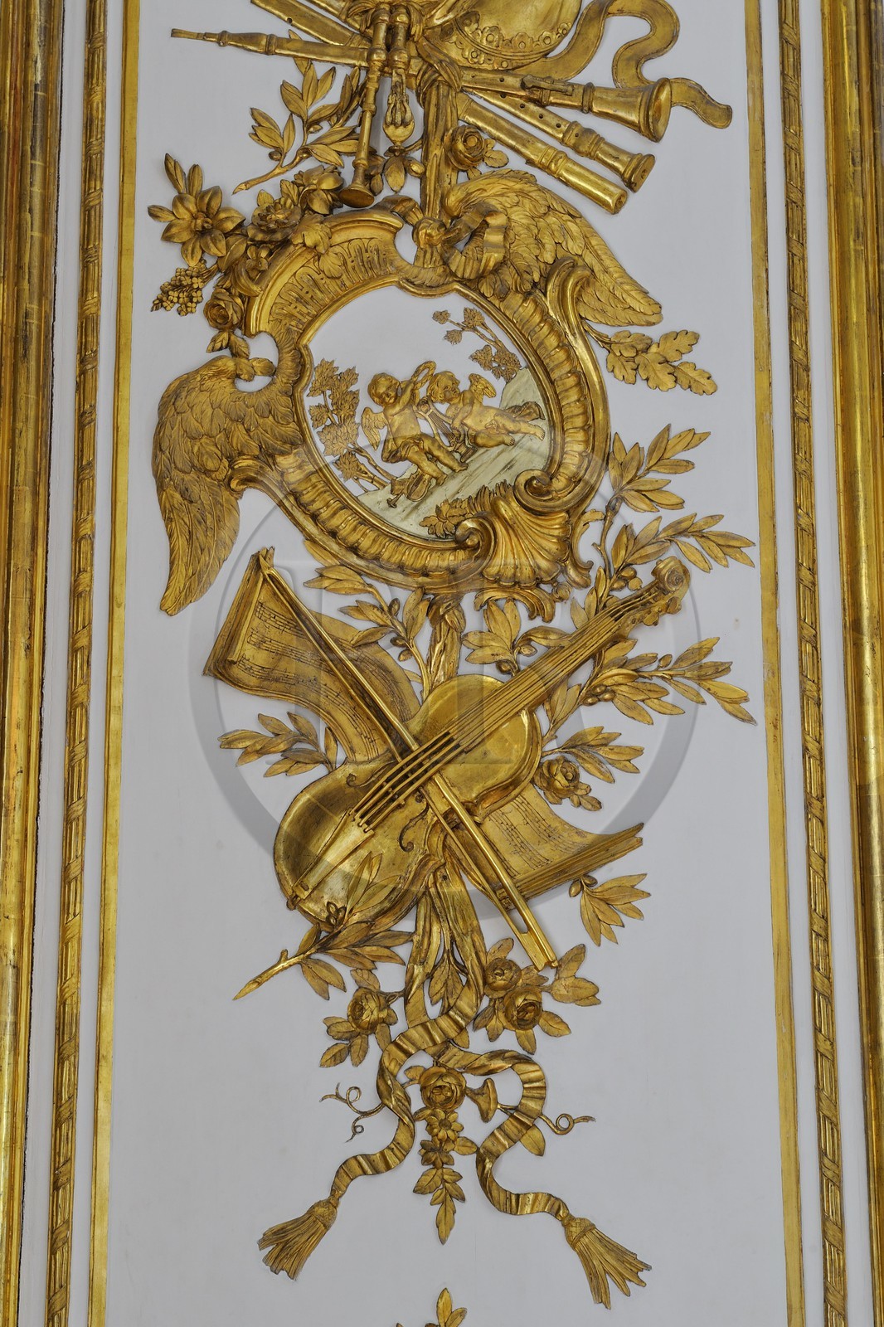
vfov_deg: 28.8
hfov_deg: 19.4
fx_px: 2579
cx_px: 442
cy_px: 664
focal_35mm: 70
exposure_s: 3
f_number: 11
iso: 200
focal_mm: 70
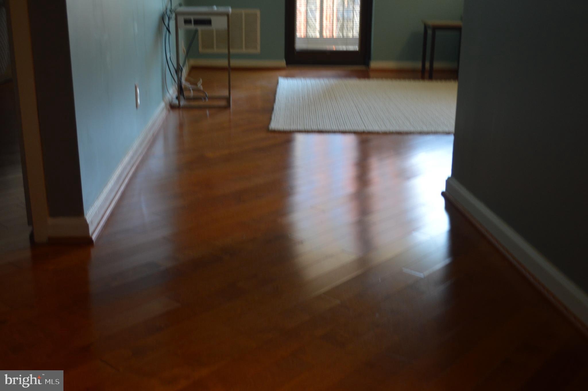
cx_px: 294
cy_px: 196
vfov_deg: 34.1
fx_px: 636
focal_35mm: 39
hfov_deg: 49.6
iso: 400
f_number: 4.2
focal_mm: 26
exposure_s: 1/30
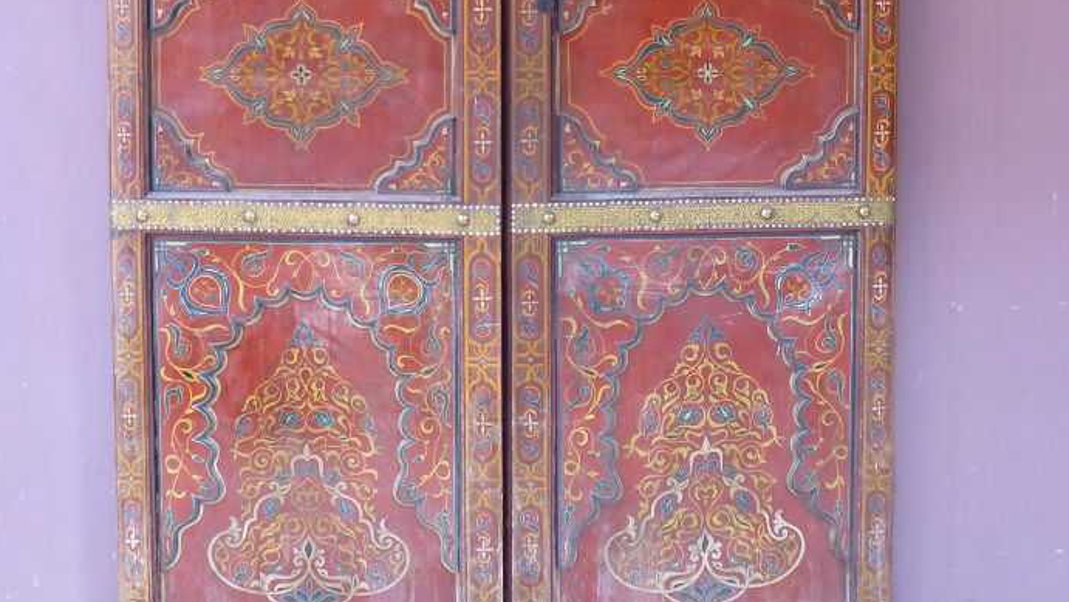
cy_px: 46
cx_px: 535
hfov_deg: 41.3
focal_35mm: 50
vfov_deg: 23.3
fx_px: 1418
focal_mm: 6
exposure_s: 1/60
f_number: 3.5
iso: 400
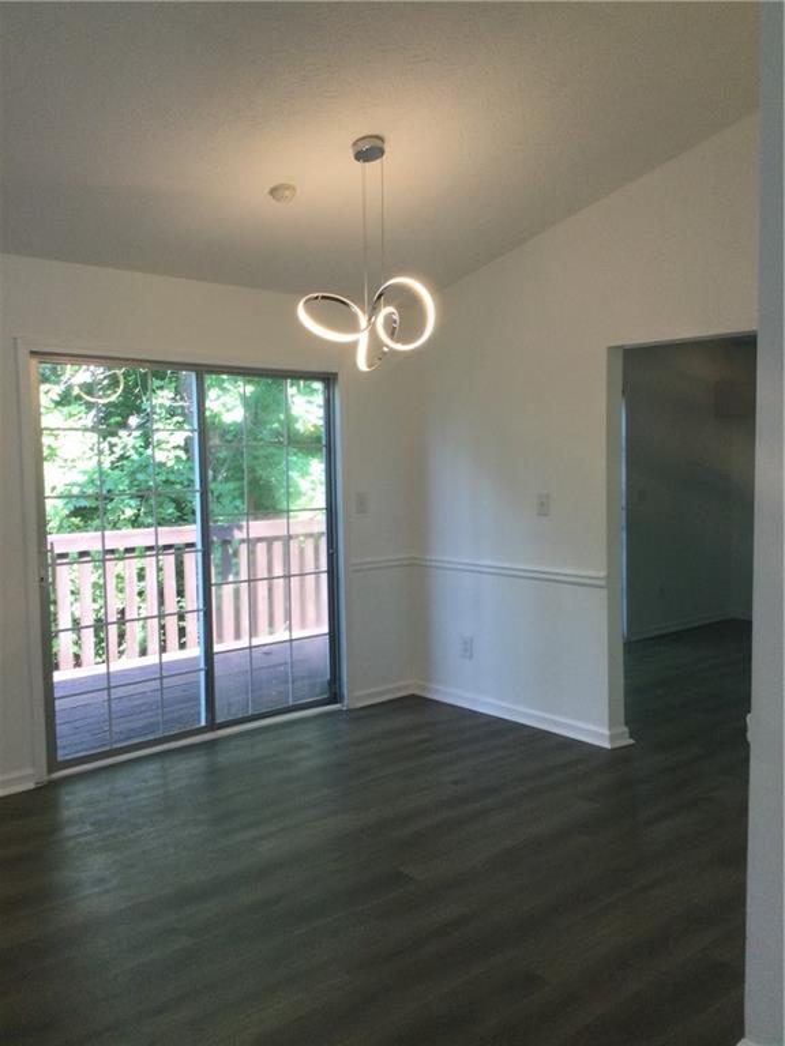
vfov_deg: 58.4
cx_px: 392
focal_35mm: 31
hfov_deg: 45.4
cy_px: 523
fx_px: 937
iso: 32
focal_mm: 3.3
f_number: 2.4
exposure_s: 1/40
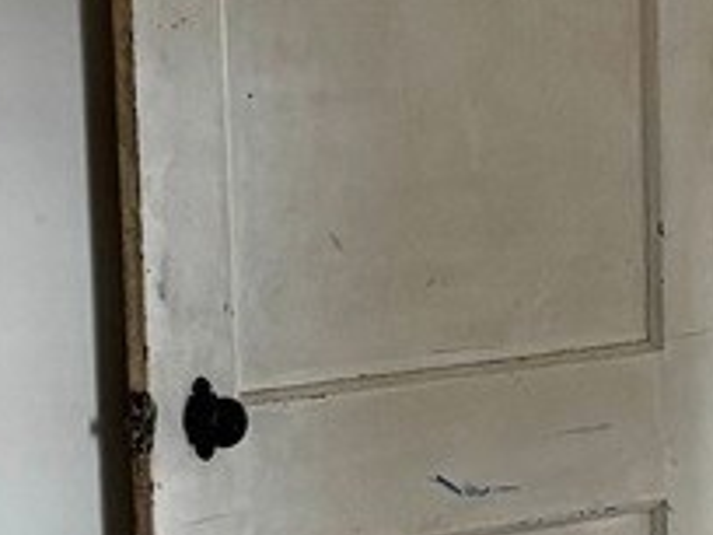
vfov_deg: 8.2
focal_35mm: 182
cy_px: 393
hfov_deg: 10.9
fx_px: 3749
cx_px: 489
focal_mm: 5.96
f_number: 1.6
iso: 125
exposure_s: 1/64
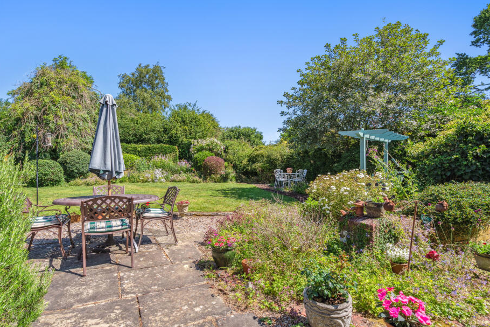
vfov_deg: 67.4
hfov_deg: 89.7
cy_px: 156
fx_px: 245
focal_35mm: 18
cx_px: 221
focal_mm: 16
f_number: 13
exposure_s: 1/160
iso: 320
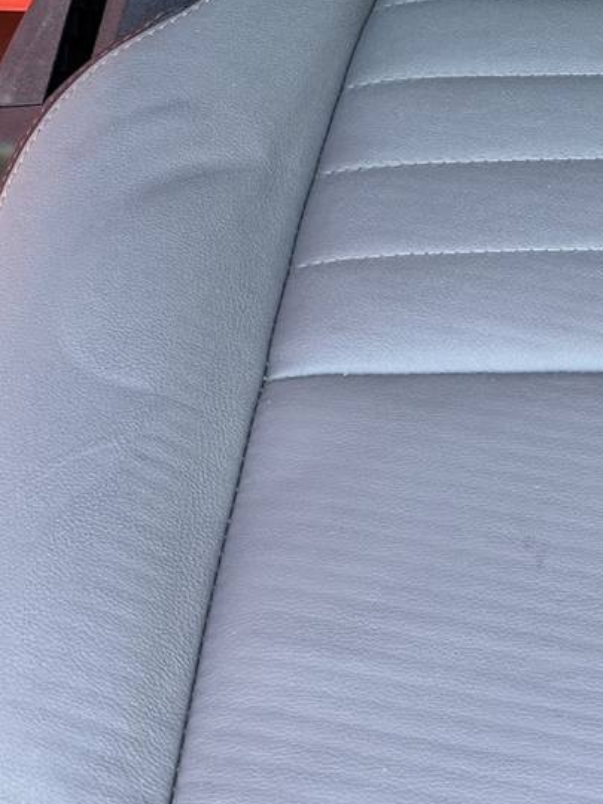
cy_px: 112
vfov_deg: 24.7
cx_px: 703
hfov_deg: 18.3
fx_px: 1788
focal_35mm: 77
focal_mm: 5.1
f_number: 1.6
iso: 80
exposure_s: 1/121
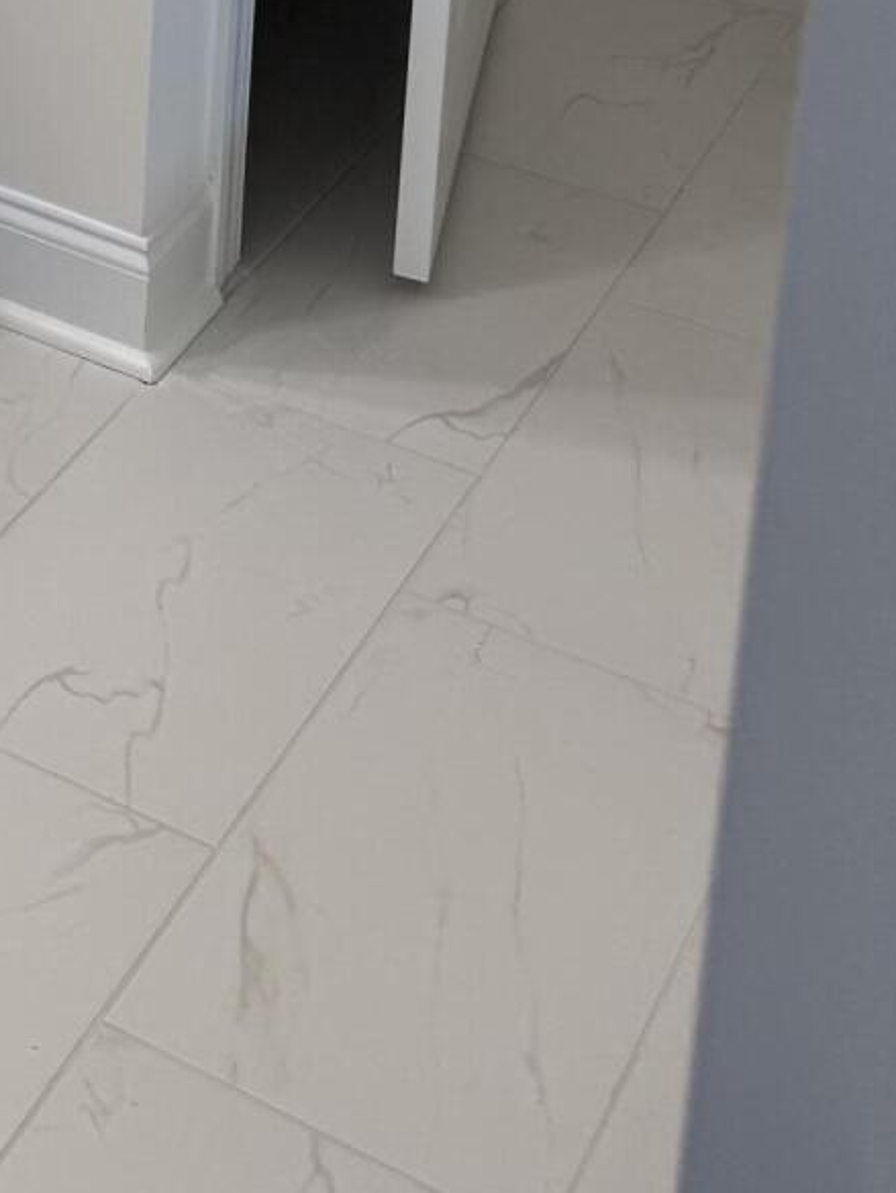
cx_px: -600
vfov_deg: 19.8
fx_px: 2829
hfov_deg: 15.9
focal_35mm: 82
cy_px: -712
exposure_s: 1/120
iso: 80
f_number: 1.78
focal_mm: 6.76
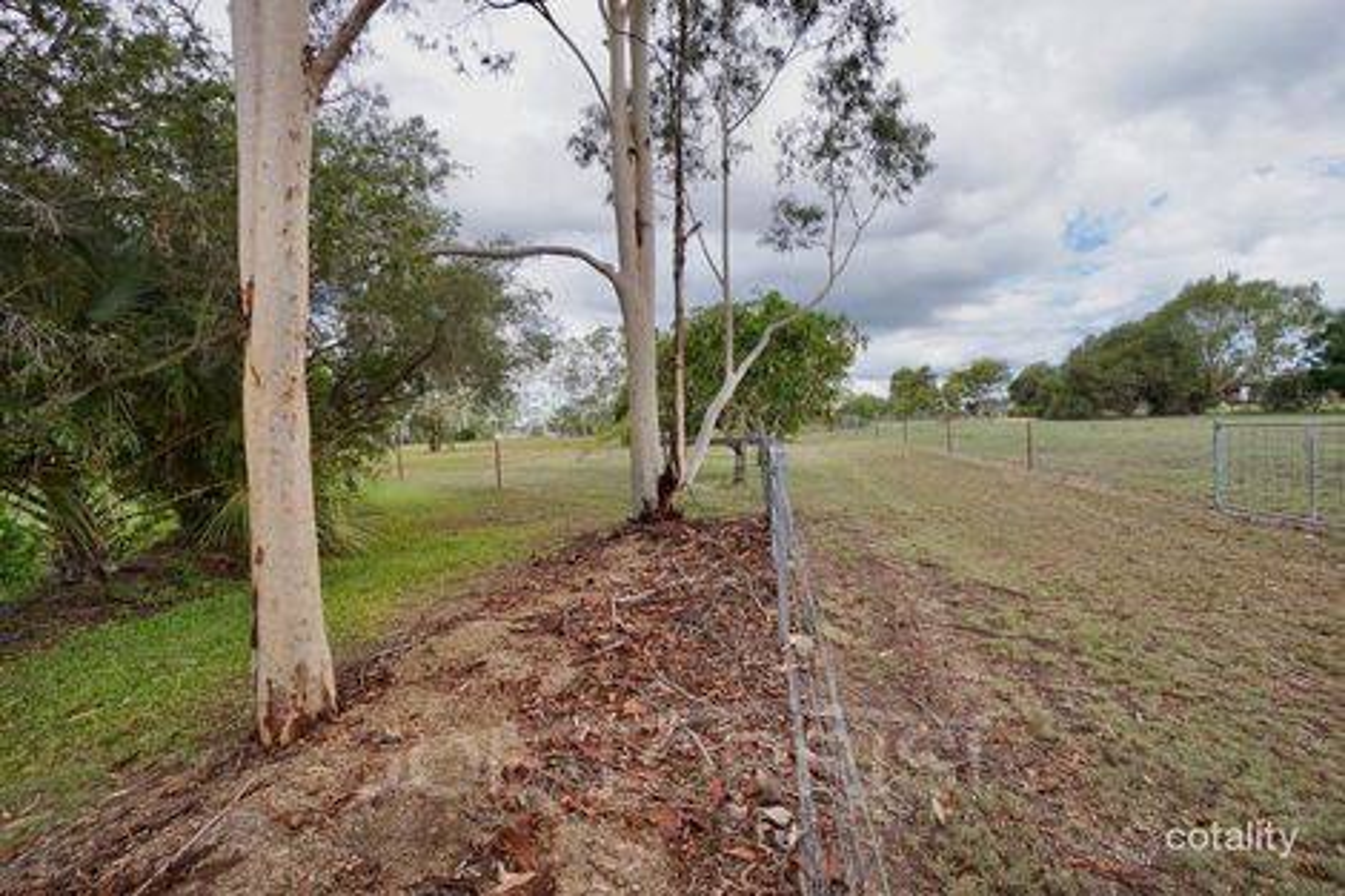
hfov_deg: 100.4
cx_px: 672
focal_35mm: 15
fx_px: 560
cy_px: 448
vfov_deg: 77.3
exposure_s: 1/100
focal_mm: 10
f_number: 9
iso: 100
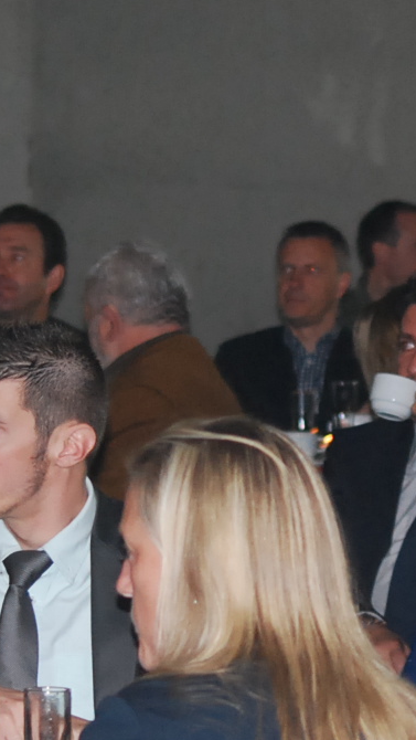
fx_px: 6234
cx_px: 352
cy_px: 496
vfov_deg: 6.8
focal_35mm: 318
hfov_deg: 3.8
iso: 800
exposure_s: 1/60
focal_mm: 70
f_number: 4
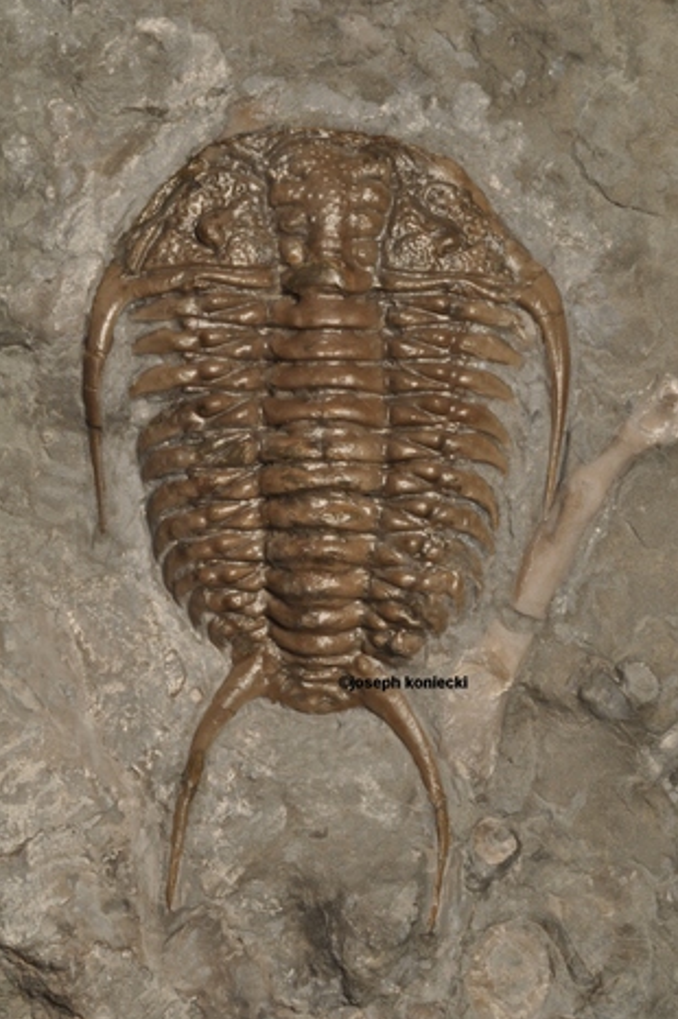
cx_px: 346
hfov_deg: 14.7
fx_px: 2631
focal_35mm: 93
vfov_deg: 21.9
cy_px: 523
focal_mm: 60
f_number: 36
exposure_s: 1/2
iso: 400
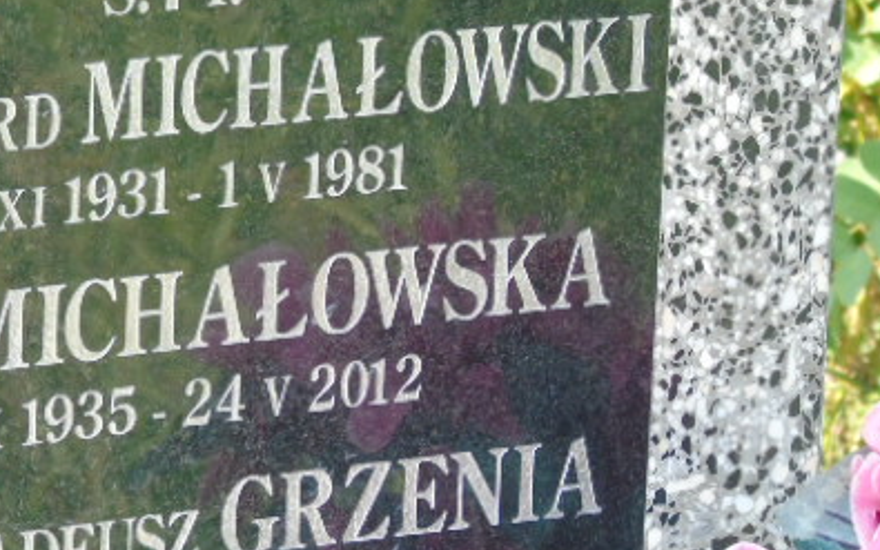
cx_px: 183
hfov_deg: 5.0
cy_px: 363
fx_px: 10002
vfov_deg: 3.2
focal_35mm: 417
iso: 320
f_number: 4.8
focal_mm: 43
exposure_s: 1/125
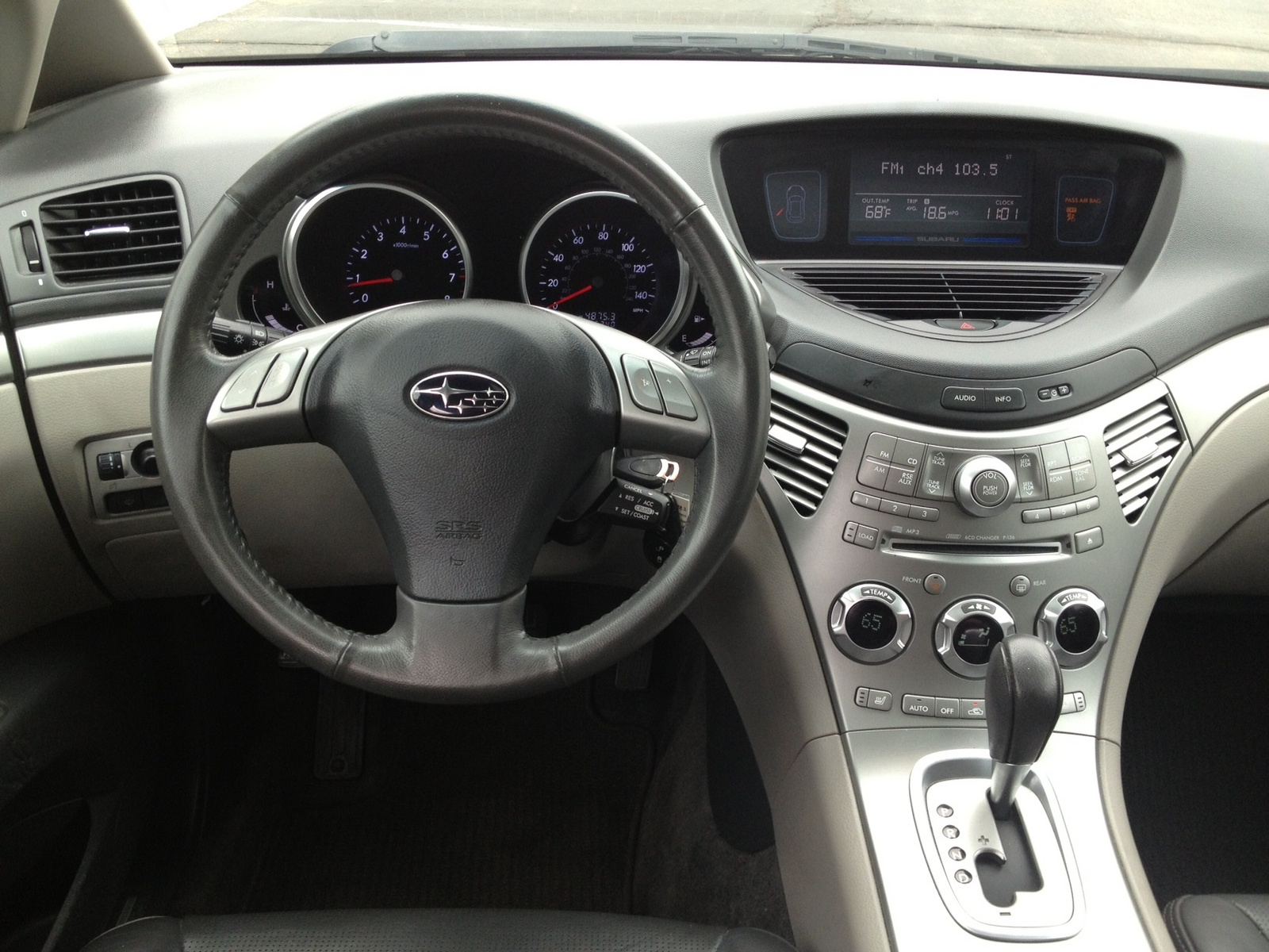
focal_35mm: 35
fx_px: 1283
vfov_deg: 40.7
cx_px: 634
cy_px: 476
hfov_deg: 52.6
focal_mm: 4.28
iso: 64
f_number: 2.4
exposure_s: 1/120
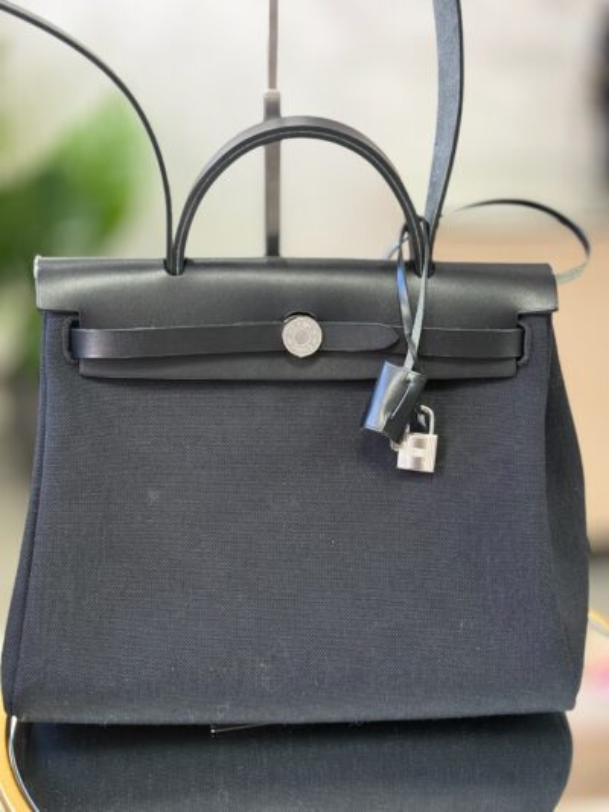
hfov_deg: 30.3
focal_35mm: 48
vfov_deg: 39.6
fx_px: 1126
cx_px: 304
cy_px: 406
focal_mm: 6.76
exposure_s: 1/60
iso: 200
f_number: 1.78
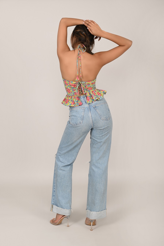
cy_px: 123
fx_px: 342
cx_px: 82
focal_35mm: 50
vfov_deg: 39.6
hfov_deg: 27.0
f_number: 9
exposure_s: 1/200
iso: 200
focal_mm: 50
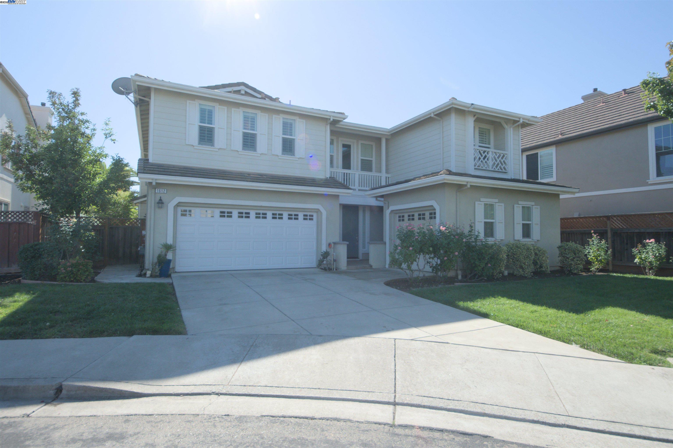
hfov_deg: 86.9
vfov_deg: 64.5
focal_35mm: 19
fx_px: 355
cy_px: 224
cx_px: 336
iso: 100
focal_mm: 13
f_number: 10
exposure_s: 1/400
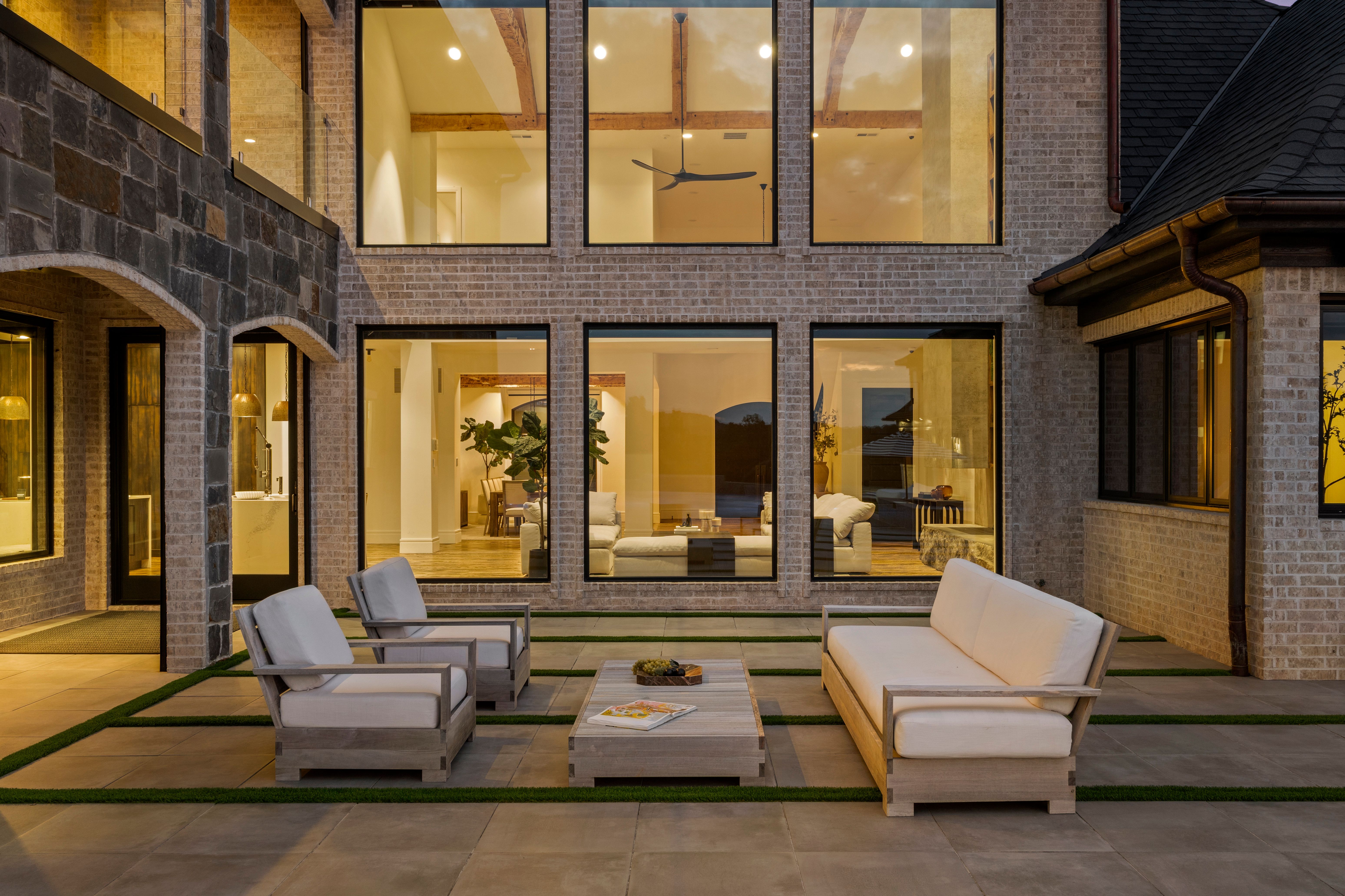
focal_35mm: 30
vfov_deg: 43.6
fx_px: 1121
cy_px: 448
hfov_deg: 61.9
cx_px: 672
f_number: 8
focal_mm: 20
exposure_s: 2
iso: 400
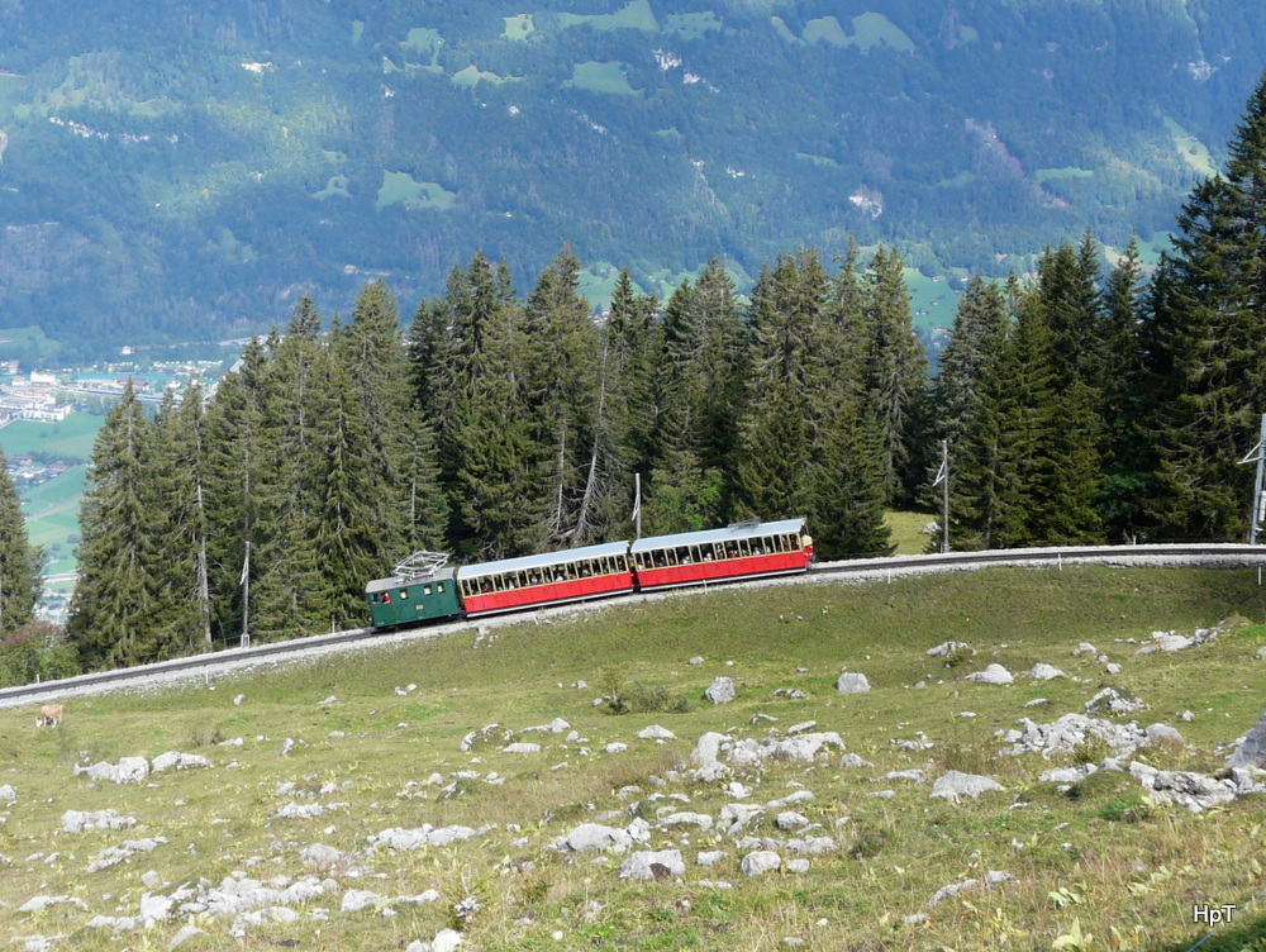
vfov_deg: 30.3
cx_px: 633
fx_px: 1757
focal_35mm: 48
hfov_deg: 39.6
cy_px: 476
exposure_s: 1/200
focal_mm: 7.9
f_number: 4.5
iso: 100
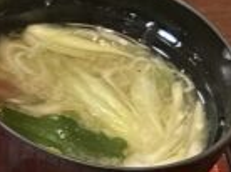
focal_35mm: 208
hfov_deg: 8.7
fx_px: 1386
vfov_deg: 7.1
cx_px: -328
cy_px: 127
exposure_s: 1/60
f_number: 1.8
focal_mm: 3.99
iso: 160
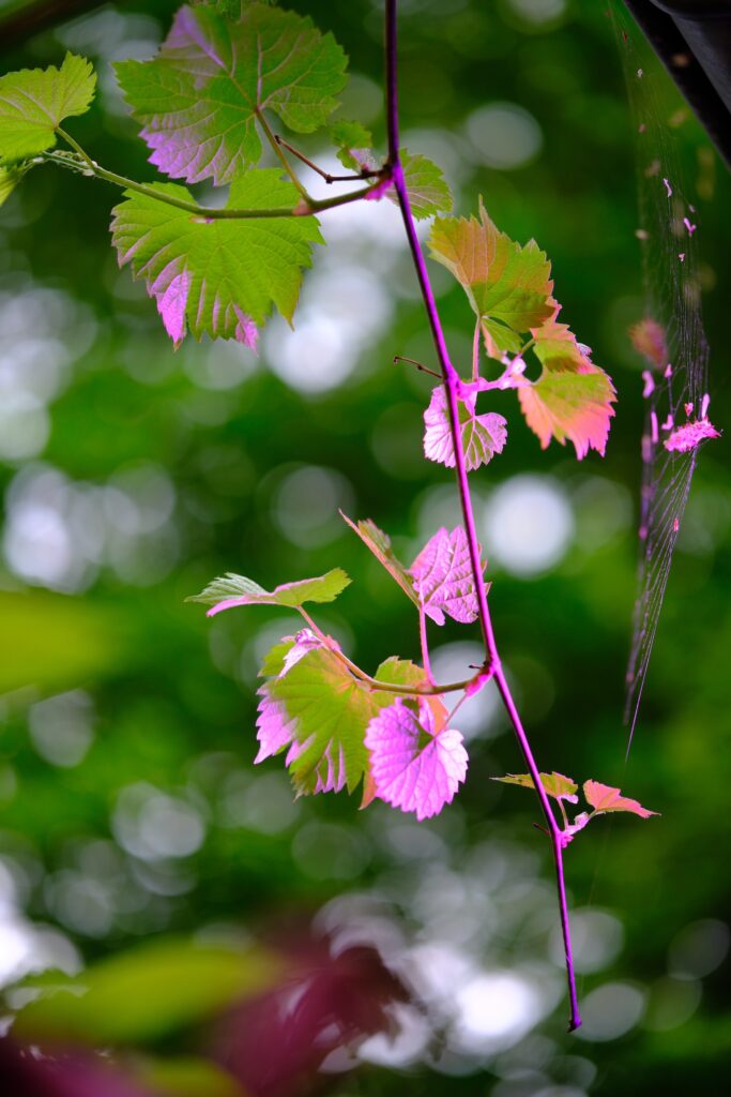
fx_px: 2557
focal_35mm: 84
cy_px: 548
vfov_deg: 24.2
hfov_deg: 16.3
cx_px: 366
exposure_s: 1/250
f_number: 1.2
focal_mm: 56
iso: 160
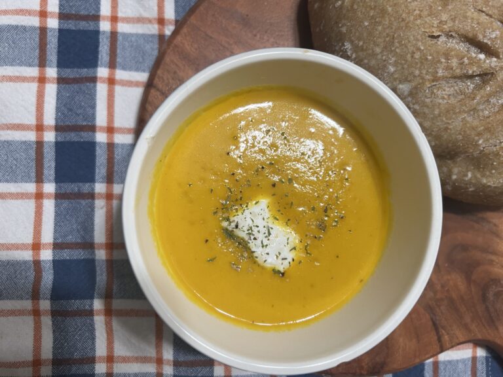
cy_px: 188
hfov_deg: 67.3
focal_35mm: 26
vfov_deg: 53.1
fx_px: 378
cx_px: 252
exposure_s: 1/60
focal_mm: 5.7
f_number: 1.5
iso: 100
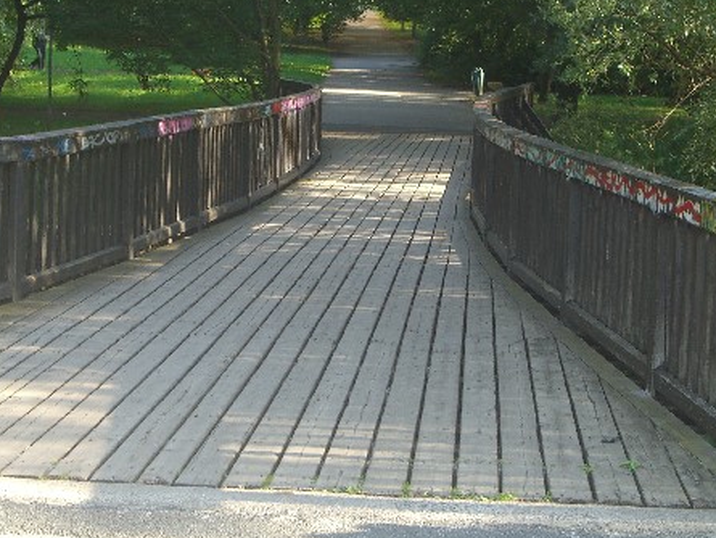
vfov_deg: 16.6
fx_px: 1841
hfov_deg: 22.0
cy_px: 215
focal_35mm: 89
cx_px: 300
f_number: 4
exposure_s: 1/125
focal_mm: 14.2
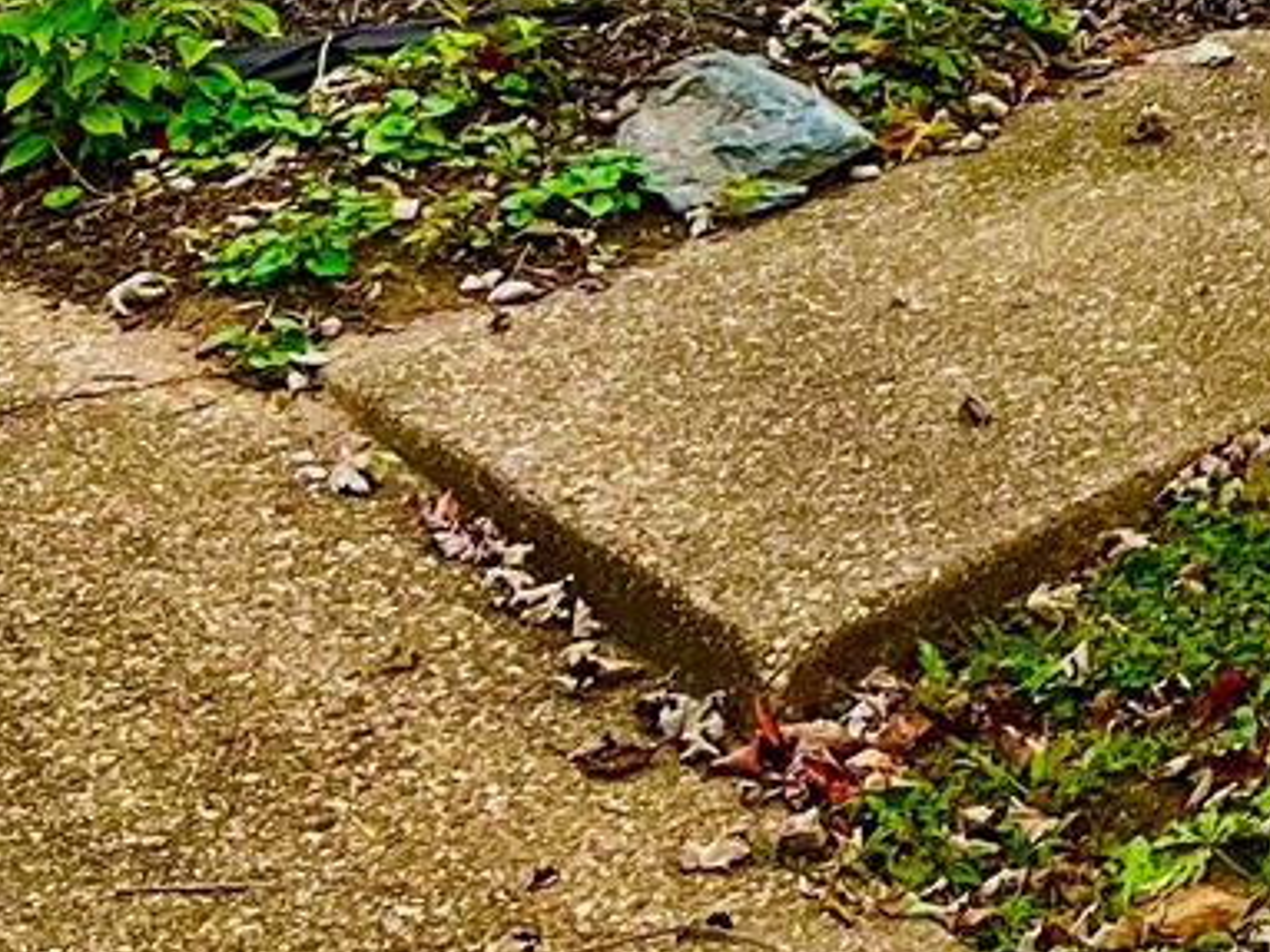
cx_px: 2271
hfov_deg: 12.9
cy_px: -1267
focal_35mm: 139
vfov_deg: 9.6
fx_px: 5098
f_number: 1.5
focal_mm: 5.7
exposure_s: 1/1124
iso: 50
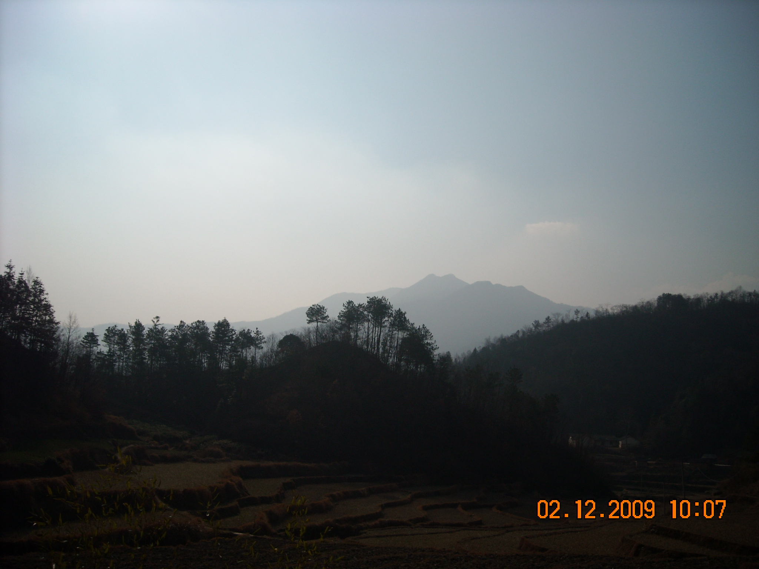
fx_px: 767
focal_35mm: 35
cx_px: 380
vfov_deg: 40.7
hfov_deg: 52.6
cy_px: 284
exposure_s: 1/1500
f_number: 5.6
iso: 64
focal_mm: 5.7
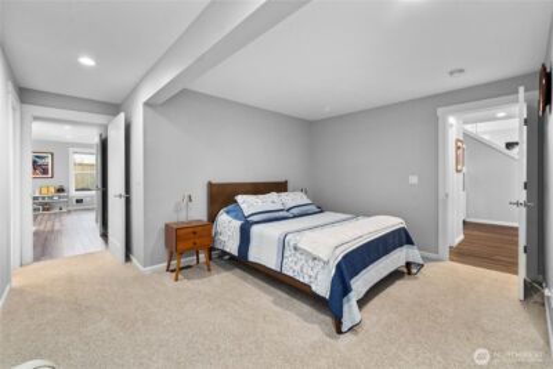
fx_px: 215
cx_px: 276
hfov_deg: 104.2
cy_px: 184
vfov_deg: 81.3
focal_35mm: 14
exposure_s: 1/3
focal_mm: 14
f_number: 6.3
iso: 1000
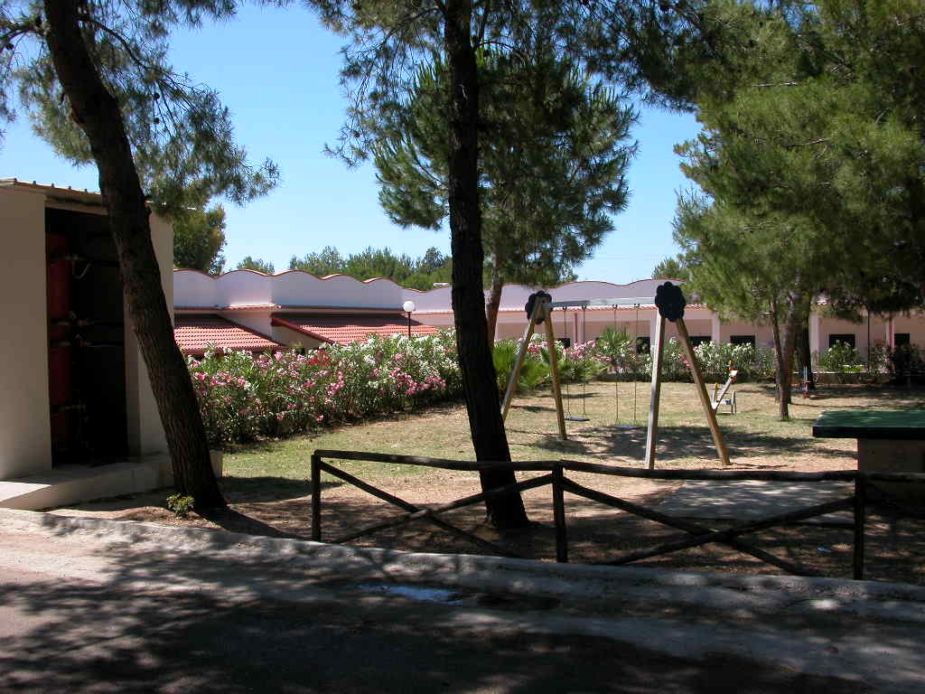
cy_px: 347
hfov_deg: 54.0
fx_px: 909
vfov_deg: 41.8
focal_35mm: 34
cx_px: 462
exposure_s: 1/369
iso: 100
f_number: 5.6
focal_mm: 8.9
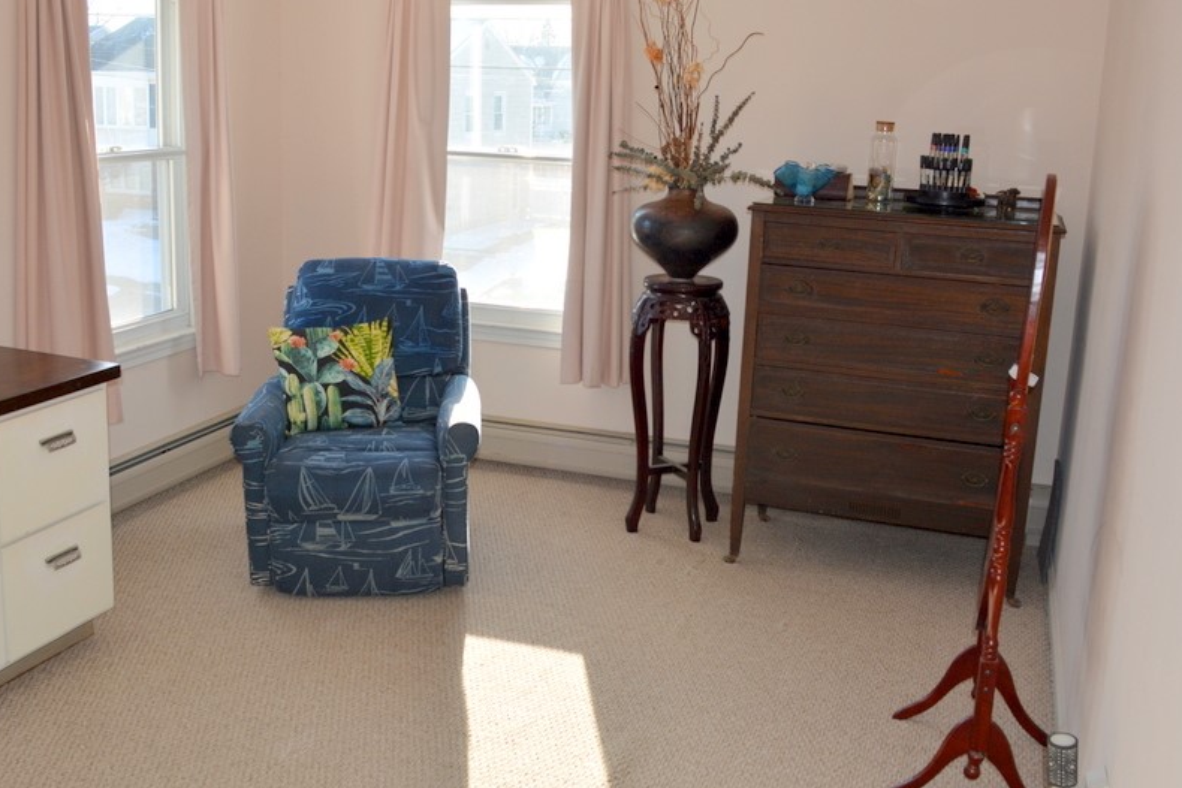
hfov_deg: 54.4
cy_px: 367
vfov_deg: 37.9
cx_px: 554
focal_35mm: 35
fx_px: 1149
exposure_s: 1/125
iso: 160
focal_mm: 18
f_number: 5.6
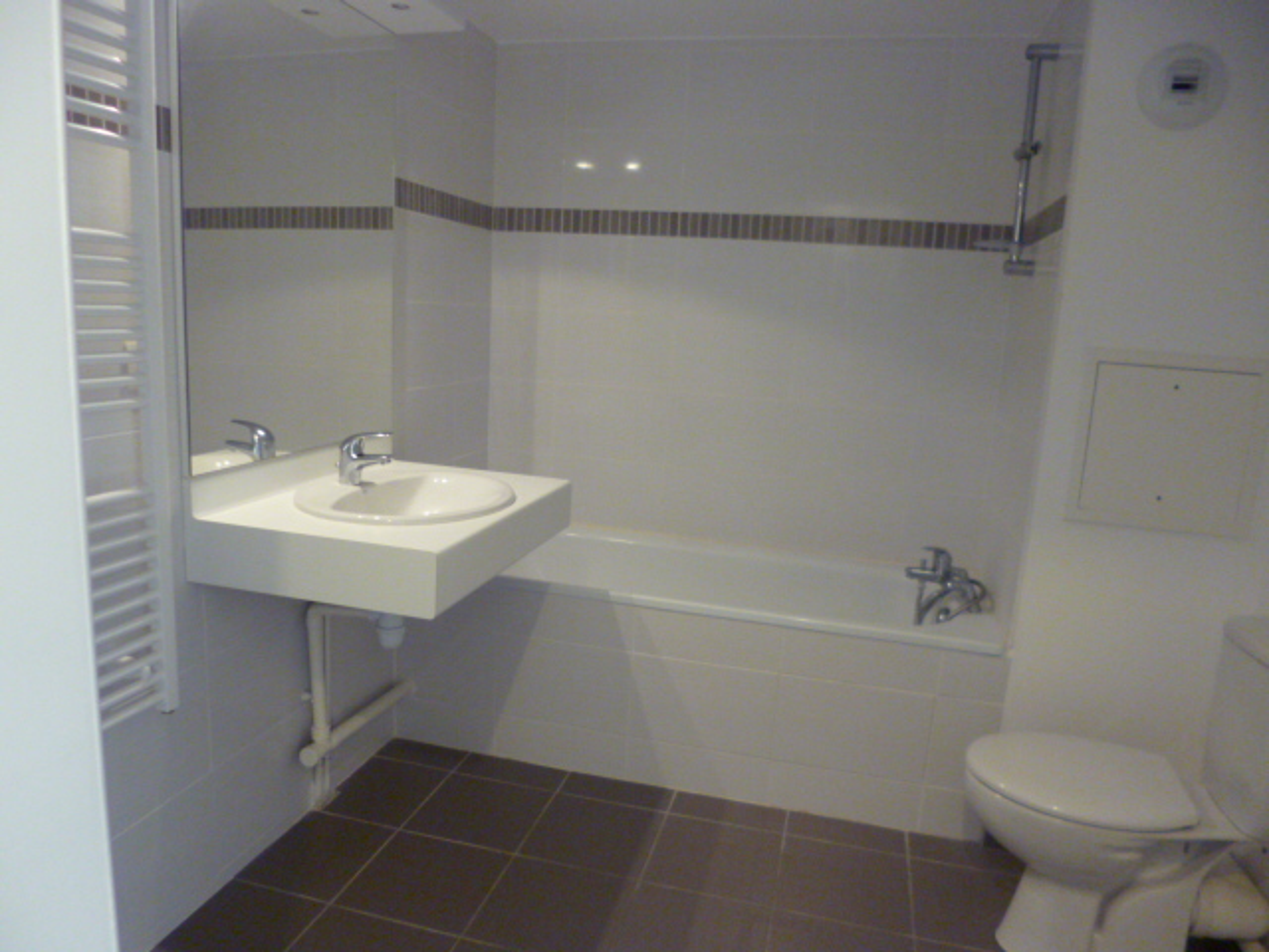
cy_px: 476
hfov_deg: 71.6
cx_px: 634
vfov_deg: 56.8
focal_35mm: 24
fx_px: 880
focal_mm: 4.3
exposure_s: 1/25
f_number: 2.5
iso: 400
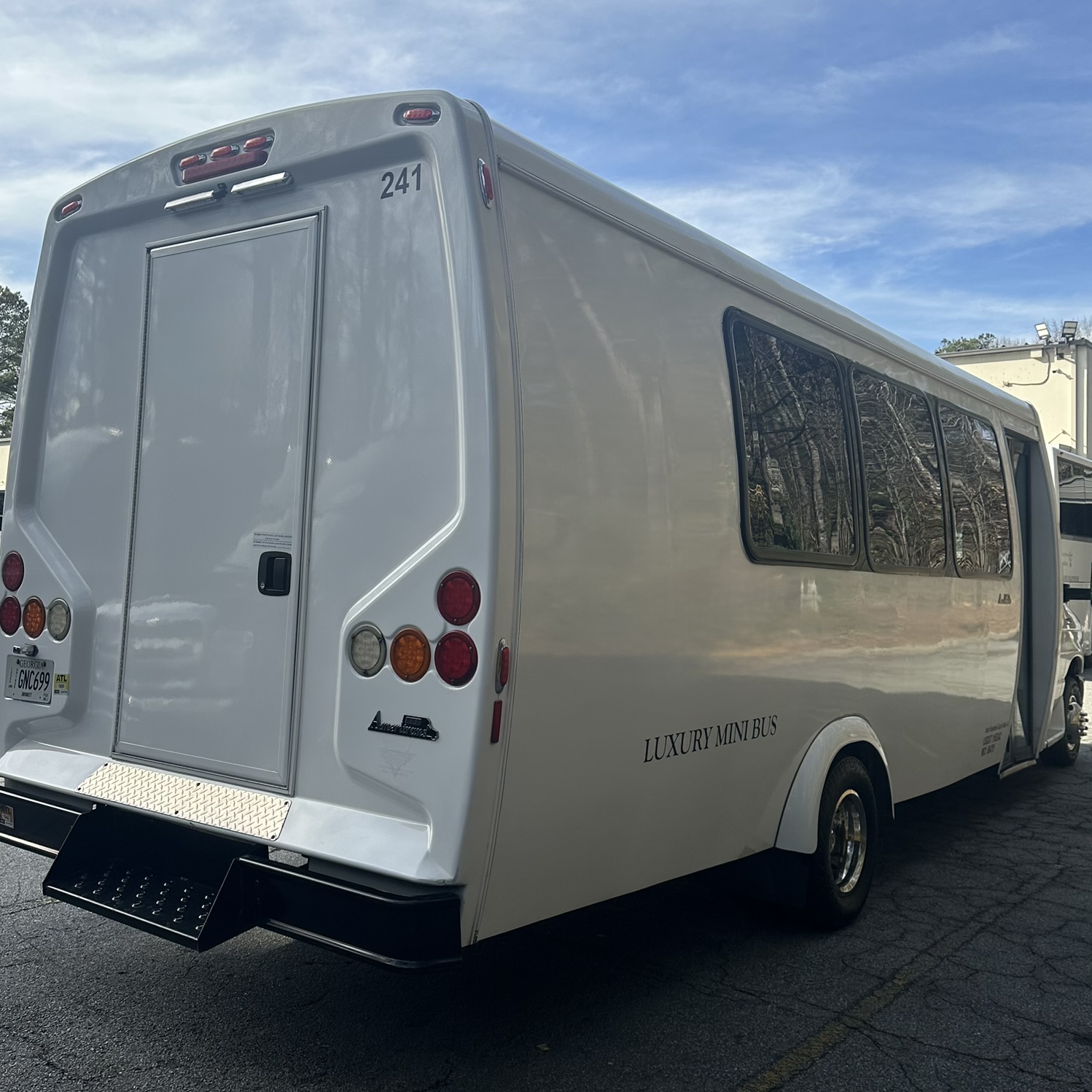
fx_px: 1035
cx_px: 537
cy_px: 519
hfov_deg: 55.6
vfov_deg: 55.6
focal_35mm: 29
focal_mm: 6.86
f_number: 1.78
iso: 80
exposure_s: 1/3058
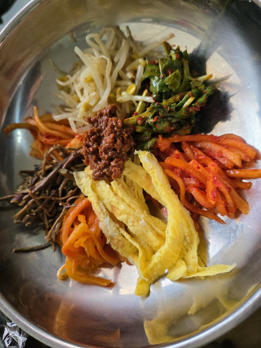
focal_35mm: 23
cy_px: 174
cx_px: 130
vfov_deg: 73.9
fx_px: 231
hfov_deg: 58.9
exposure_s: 1/180
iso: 160
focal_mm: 6.25
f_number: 1.7
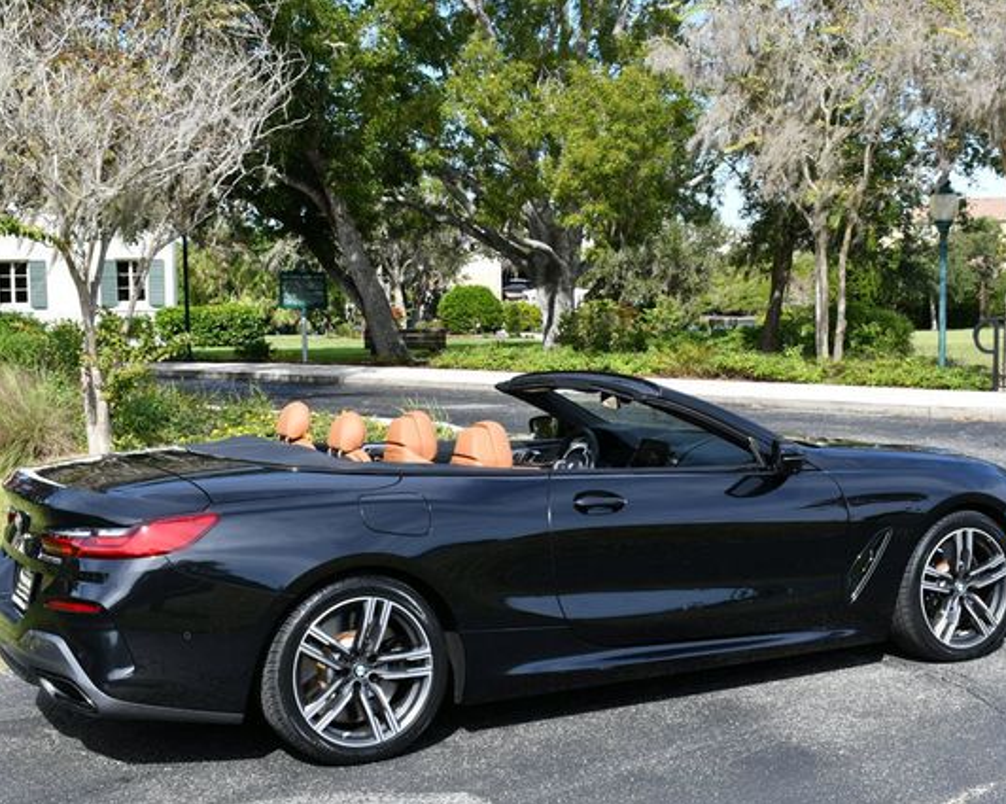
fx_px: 1547
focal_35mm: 52
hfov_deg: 36.0
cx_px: 512
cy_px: 403
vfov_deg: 29.1
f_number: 8
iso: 140
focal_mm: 23
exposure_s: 1/250
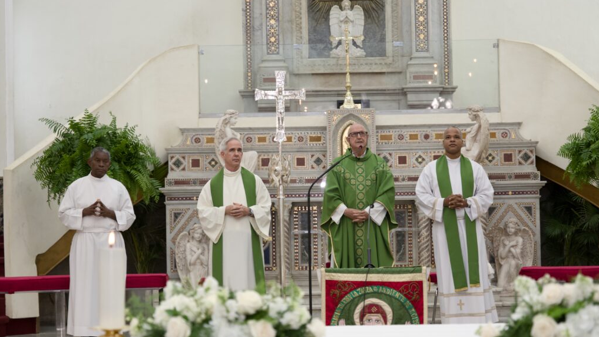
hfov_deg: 22.2
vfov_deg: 12.6
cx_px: 300
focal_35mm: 96
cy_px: 198
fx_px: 1525
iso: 1600
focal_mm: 60.8
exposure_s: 1/250
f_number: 2.8
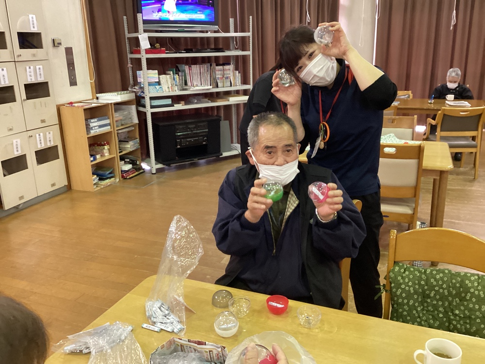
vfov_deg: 45.4
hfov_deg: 58.4
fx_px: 434
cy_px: 182
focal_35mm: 31
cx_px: 242
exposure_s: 1/40
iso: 320
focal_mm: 3.3
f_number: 2.4
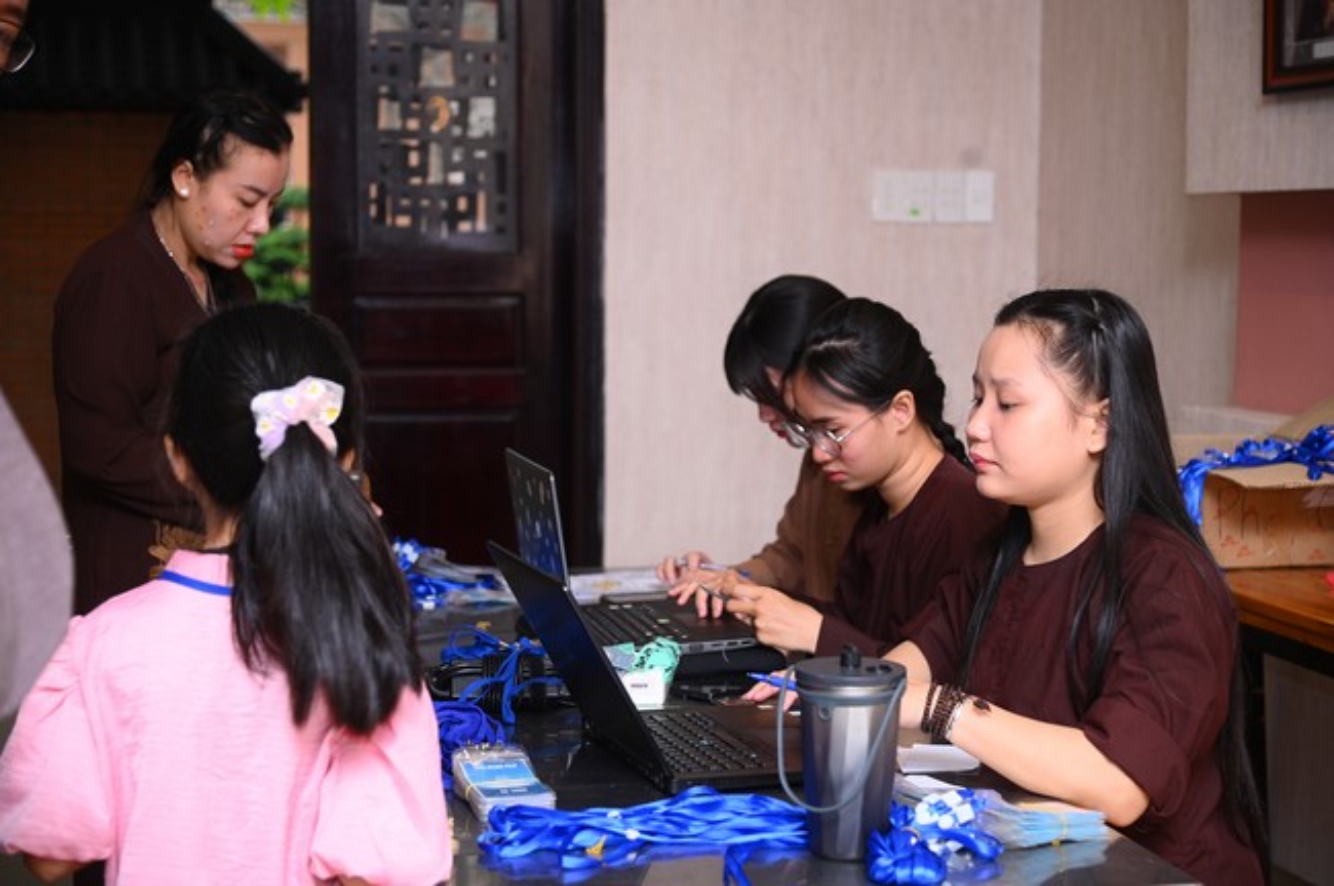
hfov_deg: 32.4
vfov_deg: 21.9
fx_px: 2295
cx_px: 667
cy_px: 443
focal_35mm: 62
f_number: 4
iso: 640
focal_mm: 62
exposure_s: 1/200
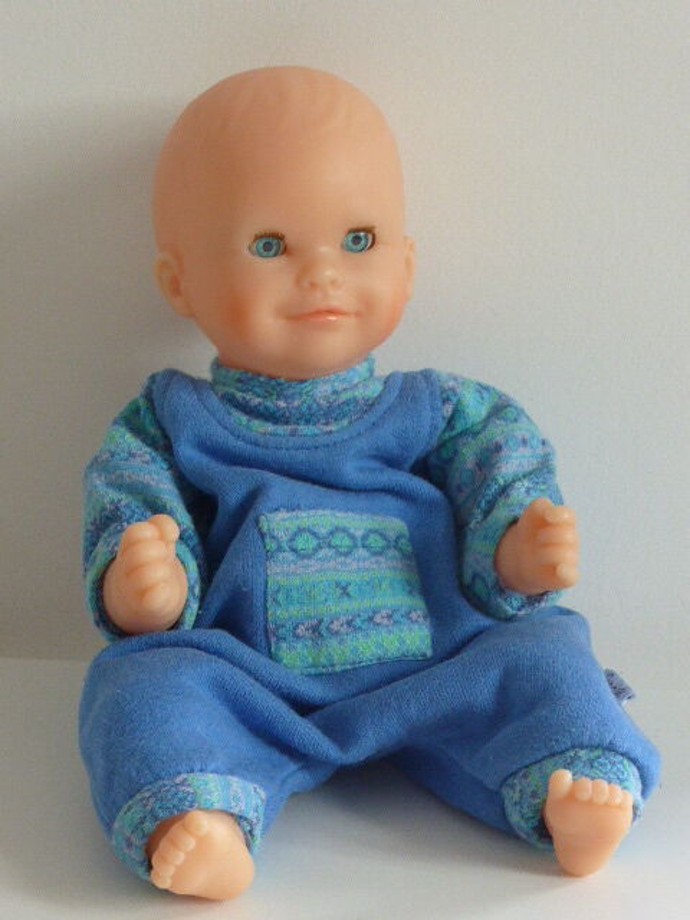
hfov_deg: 19.9
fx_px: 1967
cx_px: 345
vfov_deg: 26.3
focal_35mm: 74
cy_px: 460
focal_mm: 12.5
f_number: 5
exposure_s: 1/60
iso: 400
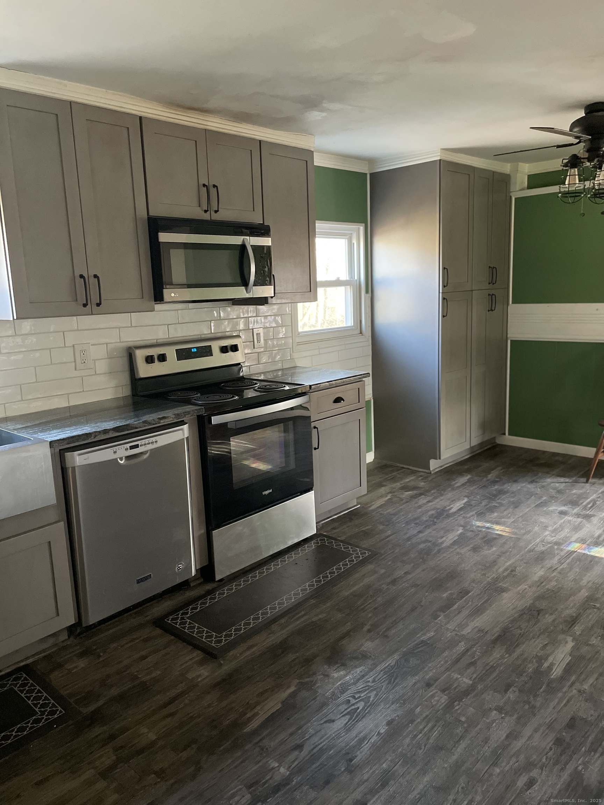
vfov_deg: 67.3
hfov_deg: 53.1
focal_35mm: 26
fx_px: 605
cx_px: 302
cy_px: 402
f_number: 1.6
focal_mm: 4.2
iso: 500
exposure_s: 1/60
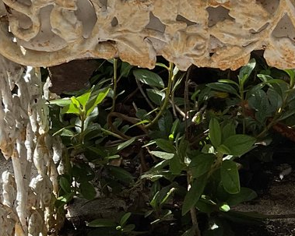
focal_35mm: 113
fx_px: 986
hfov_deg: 16.4
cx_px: 339
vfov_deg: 13.6
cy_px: 193
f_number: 1.8
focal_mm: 3
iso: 16
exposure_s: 1/1098
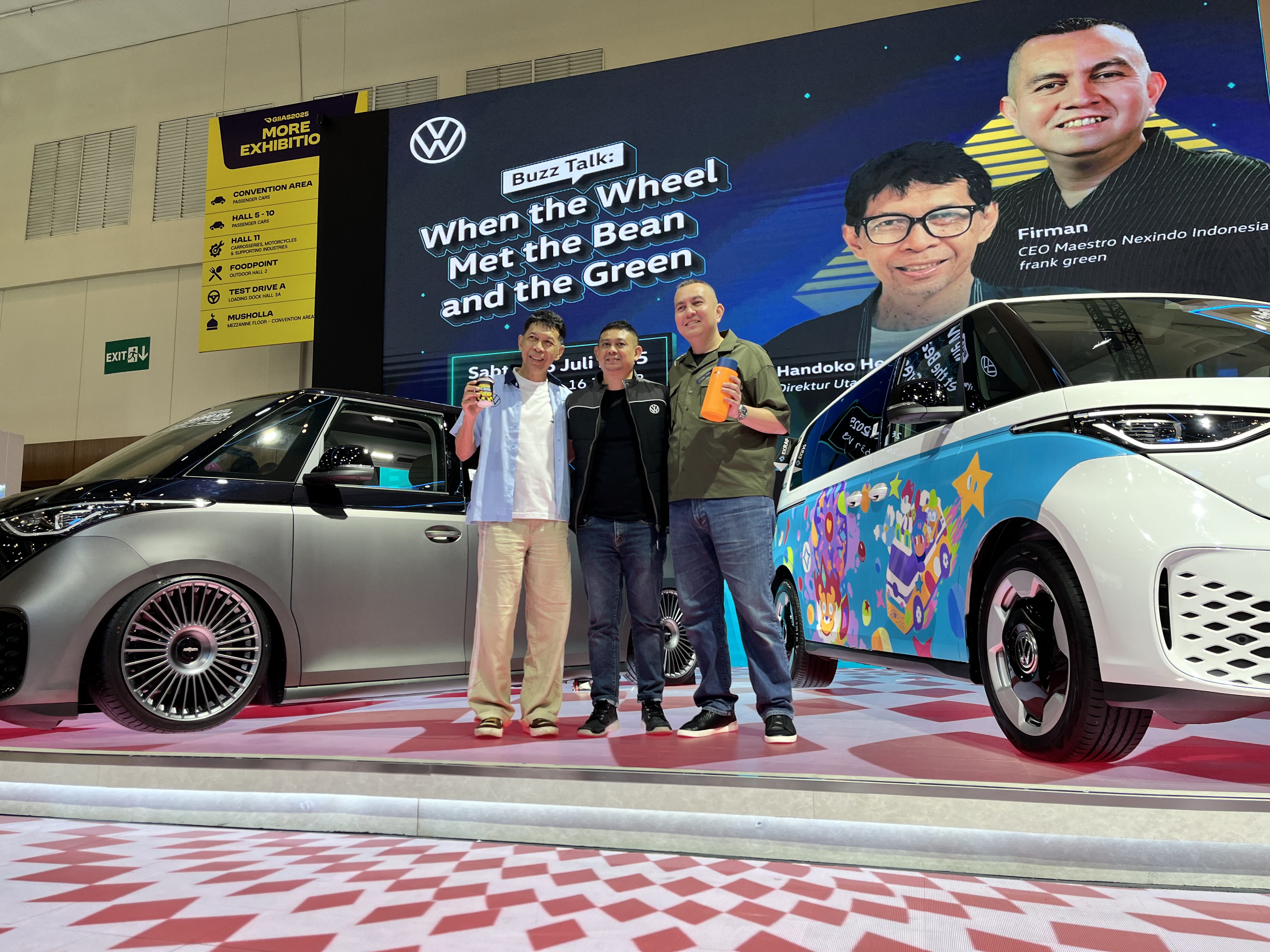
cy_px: 476
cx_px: 635
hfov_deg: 67.3
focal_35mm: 26
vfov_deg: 53.1
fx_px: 954
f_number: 1.6
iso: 50
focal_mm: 5.1
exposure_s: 1/120
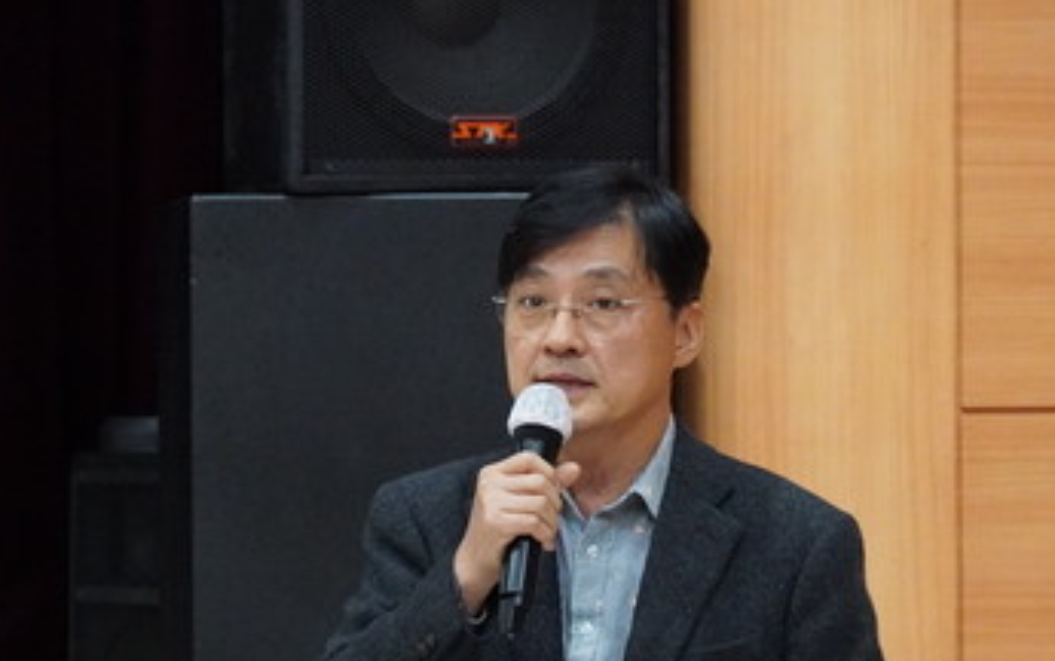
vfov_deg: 3.7
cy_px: 462
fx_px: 10324
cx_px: 532
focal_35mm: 359
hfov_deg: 5.9
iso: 8000
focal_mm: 135
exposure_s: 1/60
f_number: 6.3
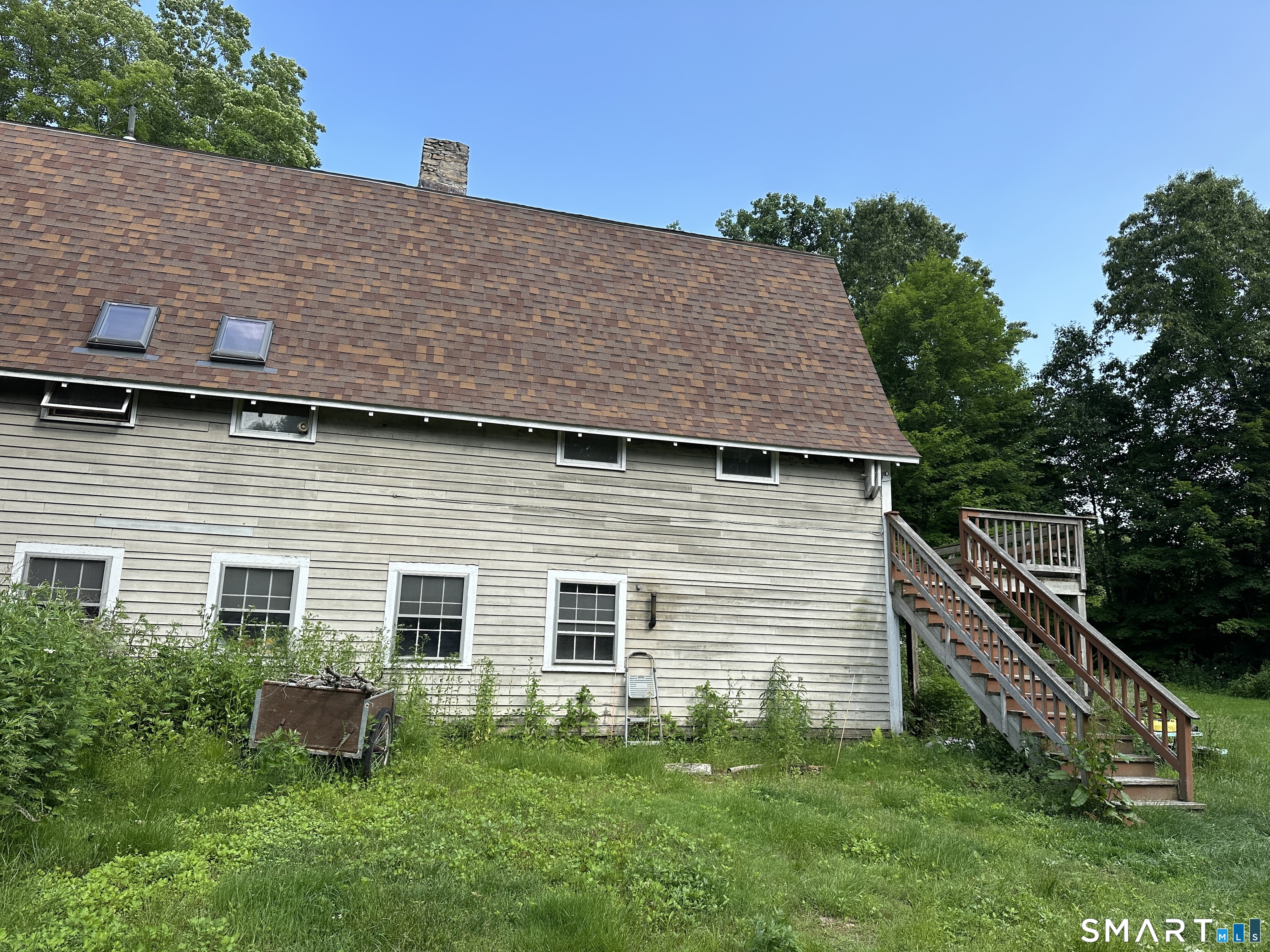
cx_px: 635
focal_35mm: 24
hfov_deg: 71.6
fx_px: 881
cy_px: 476
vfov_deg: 56.8
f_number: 1.78
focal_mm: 6.86
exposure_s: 1/1916
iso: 80
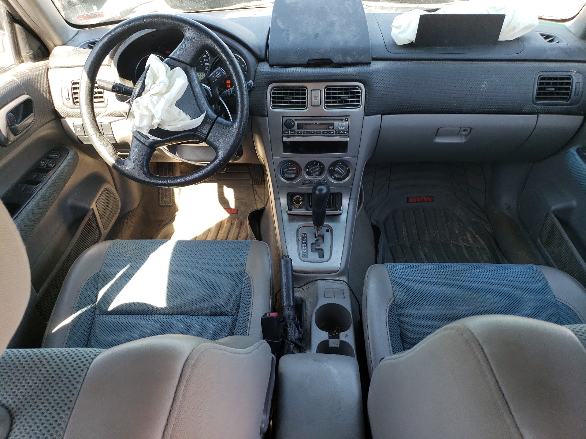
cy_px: 220
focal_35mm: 26
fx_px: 440
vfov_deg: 53.1
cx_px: 293
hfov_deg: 67.3
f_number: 1.5
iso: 50
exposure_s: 1/123
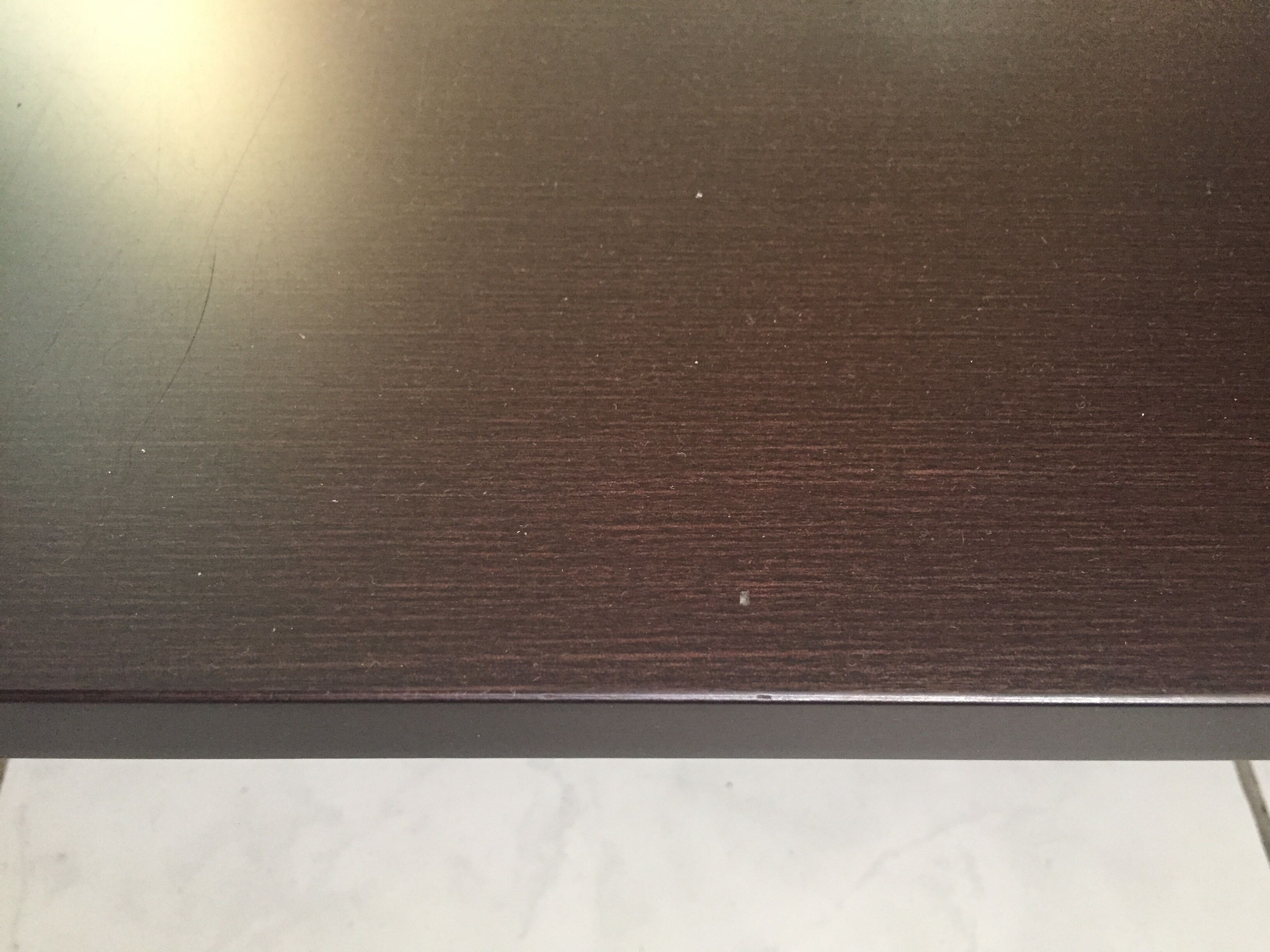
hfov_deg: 61.7
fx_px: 1064
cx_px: 635
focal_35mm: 29
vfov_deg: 48.2
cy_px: 476
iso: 200
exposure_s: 1/30
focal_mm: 4.15
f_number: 2.2
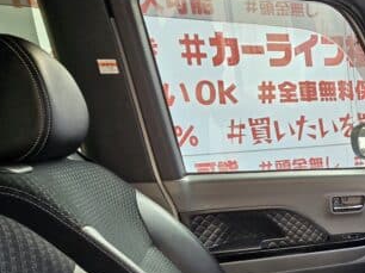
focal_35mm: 34
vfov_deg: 38.8
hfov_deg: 43.3
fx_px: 358
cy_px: 247
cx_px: 391
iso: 100
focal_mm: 2.2
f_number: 2.2
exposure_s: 1/50
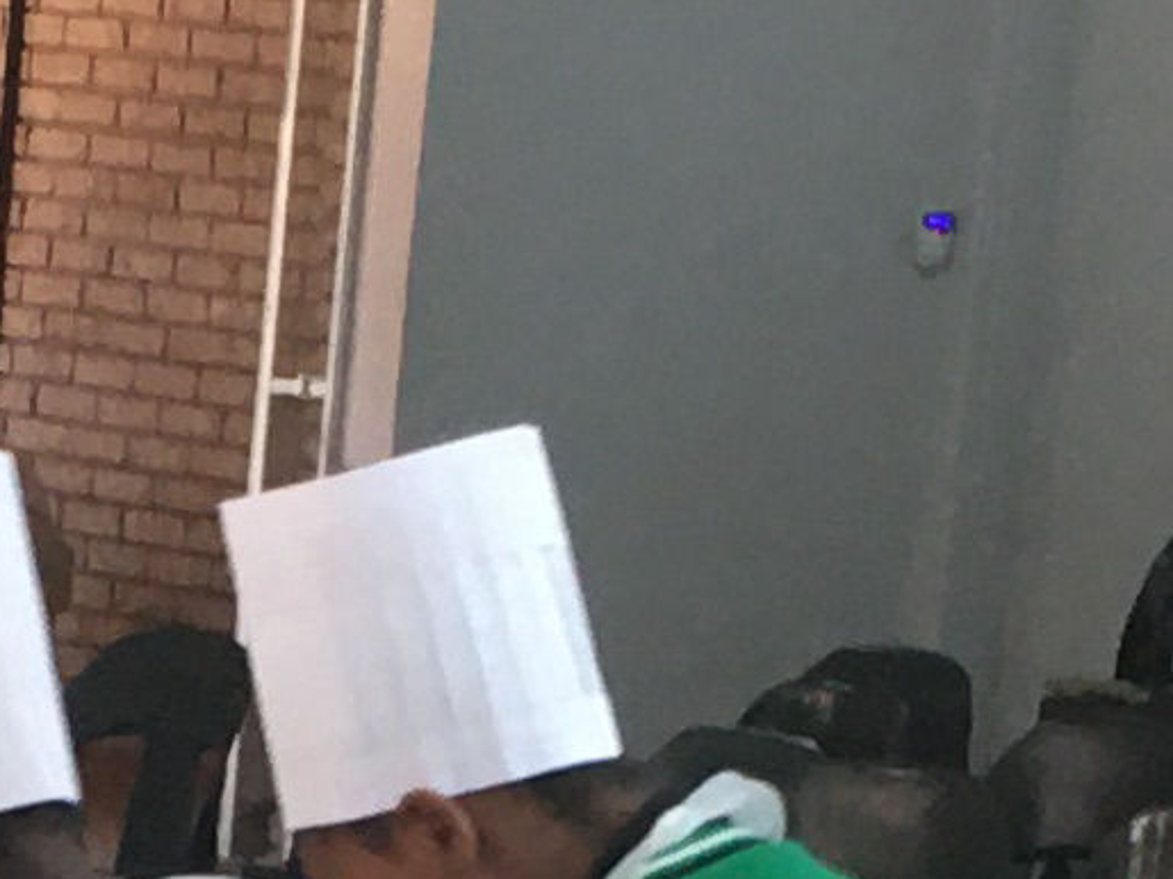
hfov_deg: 8.7
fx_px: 7690
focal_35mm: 227
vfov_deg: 6.4
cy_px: 1528
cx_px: 317
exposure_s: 1/17
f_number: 2.2
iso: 50
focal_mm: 4.15
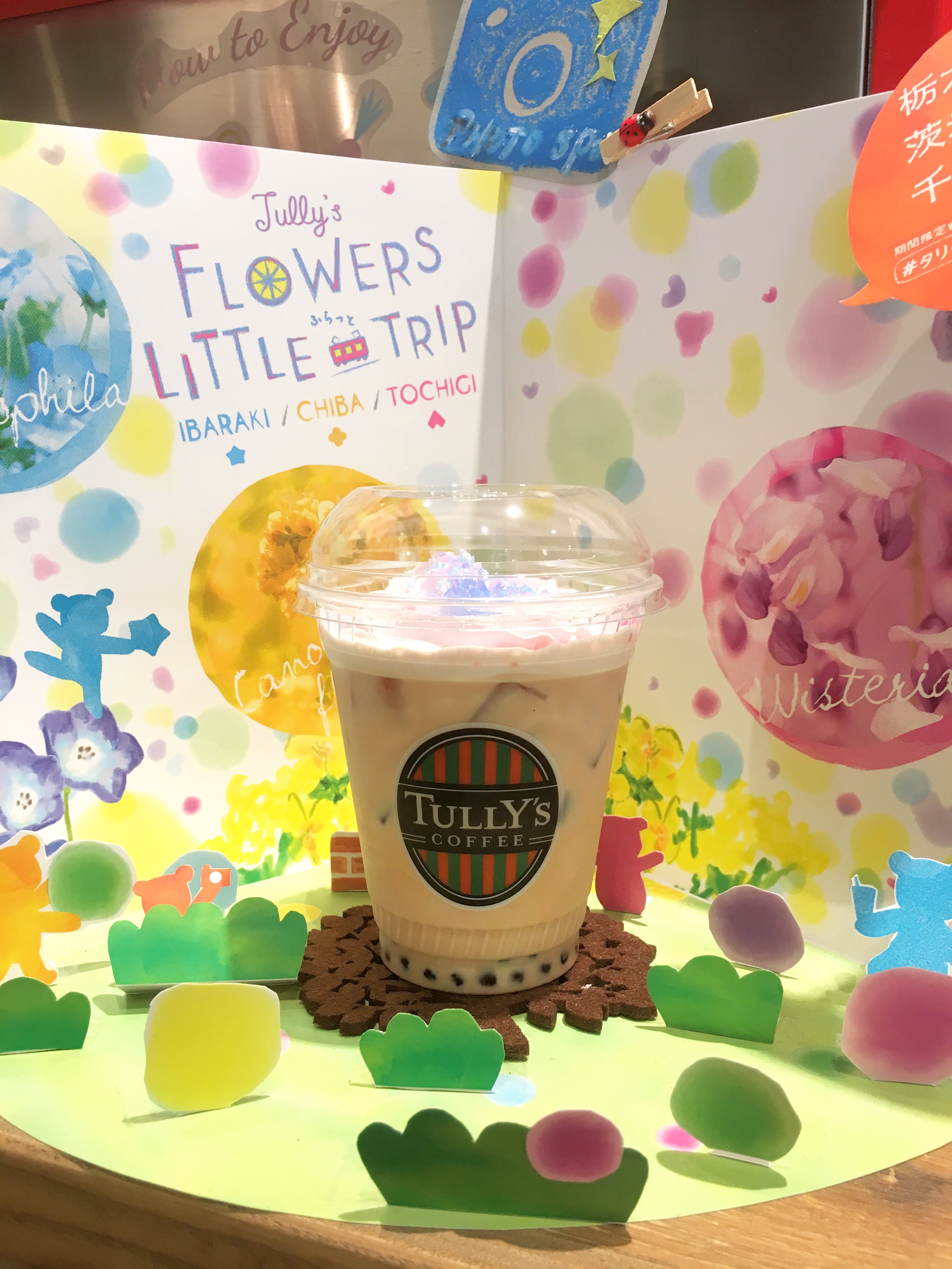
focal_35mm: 29
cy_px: 634
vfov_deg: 61.7
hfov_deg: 48.2
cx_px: 476
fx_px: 1063
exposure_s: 1/30
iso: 50
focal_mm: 4.15
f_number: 2.2
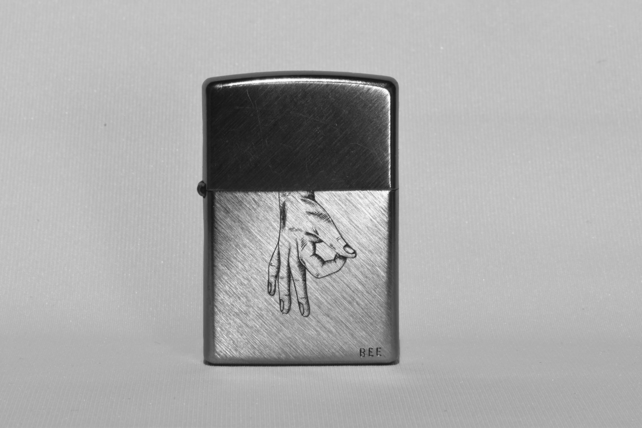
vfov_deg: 8.7
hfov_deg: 13.0
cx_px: 321
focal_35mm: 158
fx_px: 2809
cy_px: 214
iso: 100
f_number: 36
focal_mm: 105
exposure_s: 2
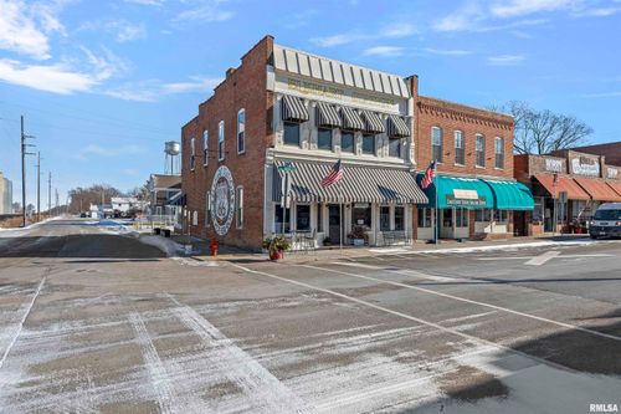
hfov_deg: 78.6
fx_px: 379
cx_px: 310
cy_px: 207
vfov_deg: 57.2
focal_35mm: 22
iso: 250
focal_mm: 22
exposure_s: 1/400
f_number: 6.3
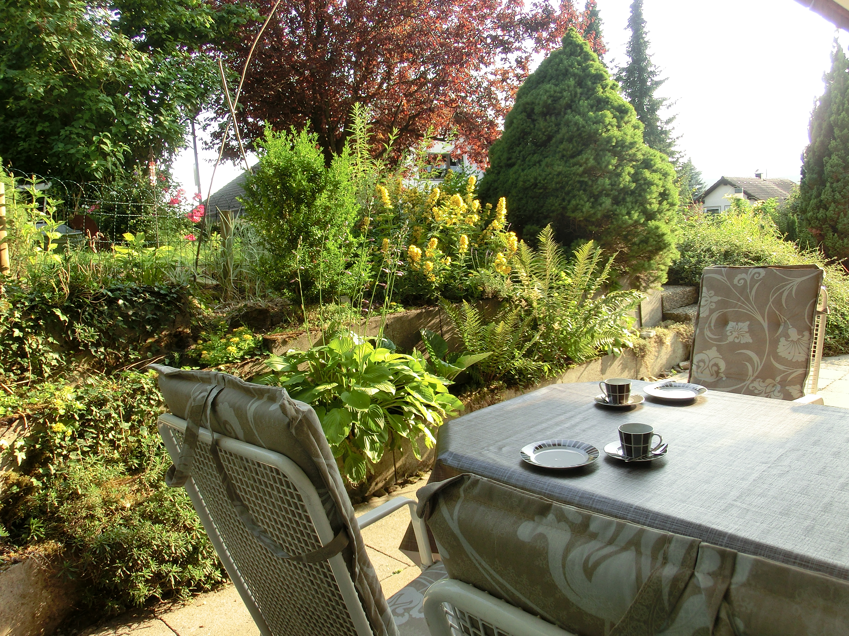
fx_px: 736
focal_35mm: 30
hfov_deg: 60.0
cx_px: 424
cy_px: 318
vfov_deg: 46.8
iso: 100
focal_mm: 5.25
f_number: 3.5
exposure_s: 1/200
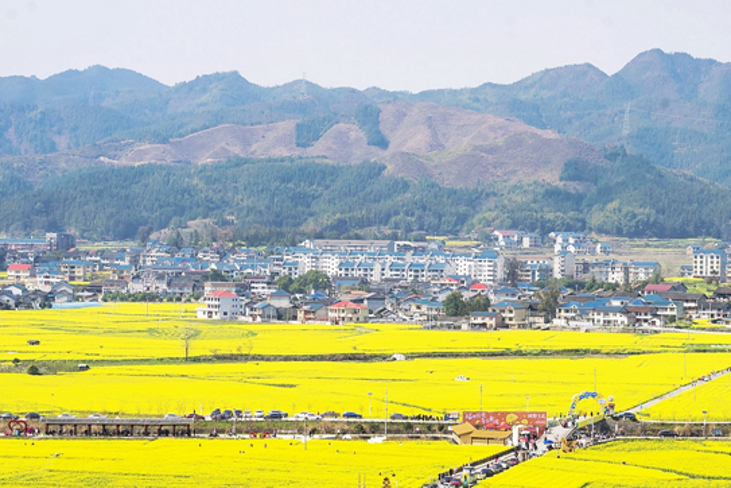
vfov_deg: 10.8
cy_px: 288
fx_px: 2579
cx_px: 433
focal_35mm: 127
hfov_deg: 16.1
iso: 160
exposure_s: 1/160
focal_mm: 69
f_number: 13
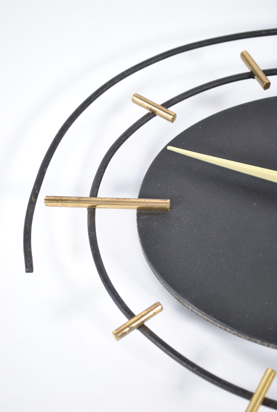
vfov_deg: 29.8
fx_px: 775
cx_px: 138
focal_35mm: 68
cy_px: 206
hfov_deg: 20.3
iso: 200
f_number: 5.6
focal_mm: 45
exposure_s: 1/50
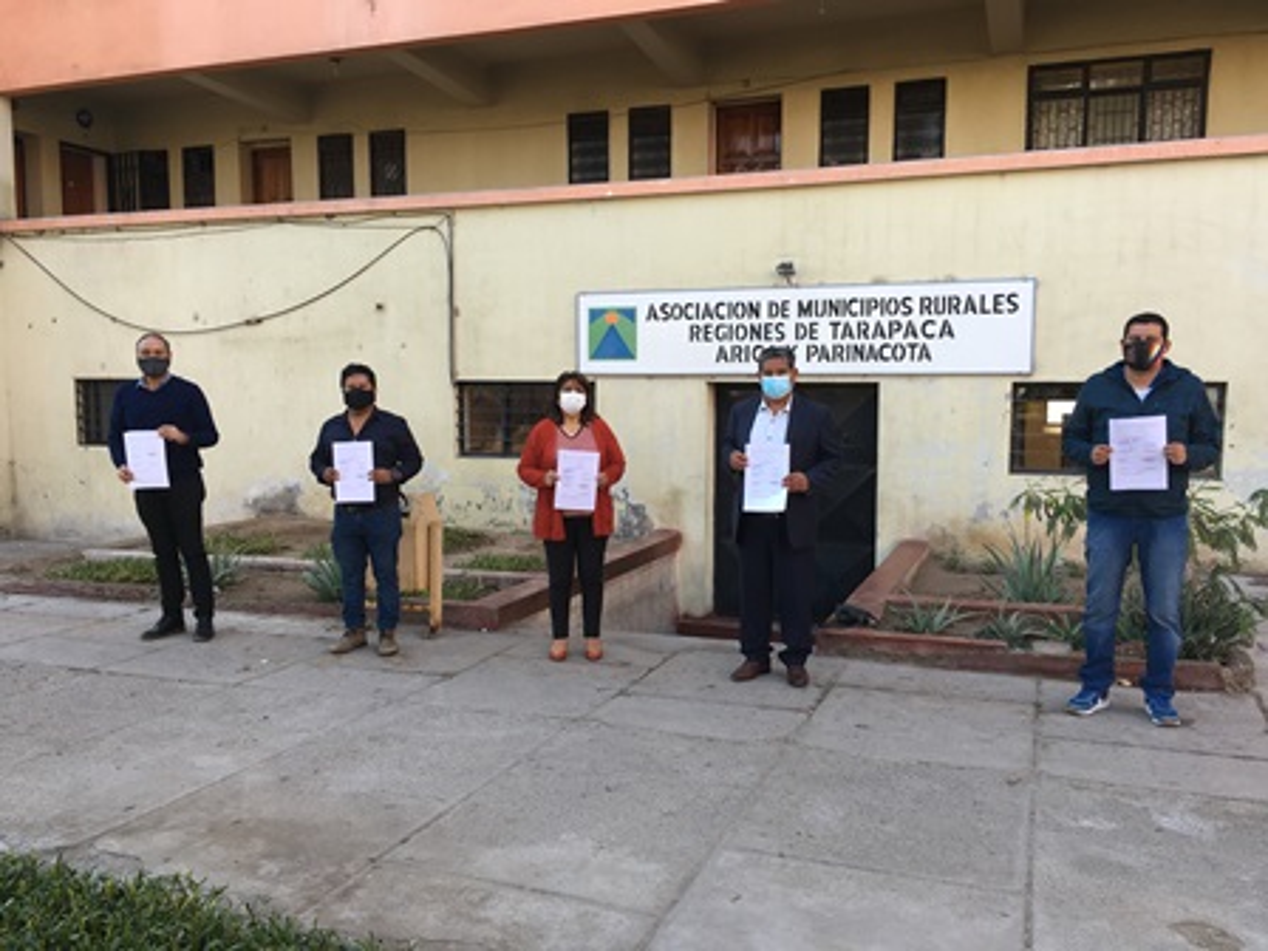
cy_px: 476
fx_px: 1062
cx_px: 634
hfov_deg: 61.7
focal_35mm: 29
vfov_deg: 48.2
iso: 25
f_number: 2.2
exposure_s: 1/117
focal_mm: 4.15
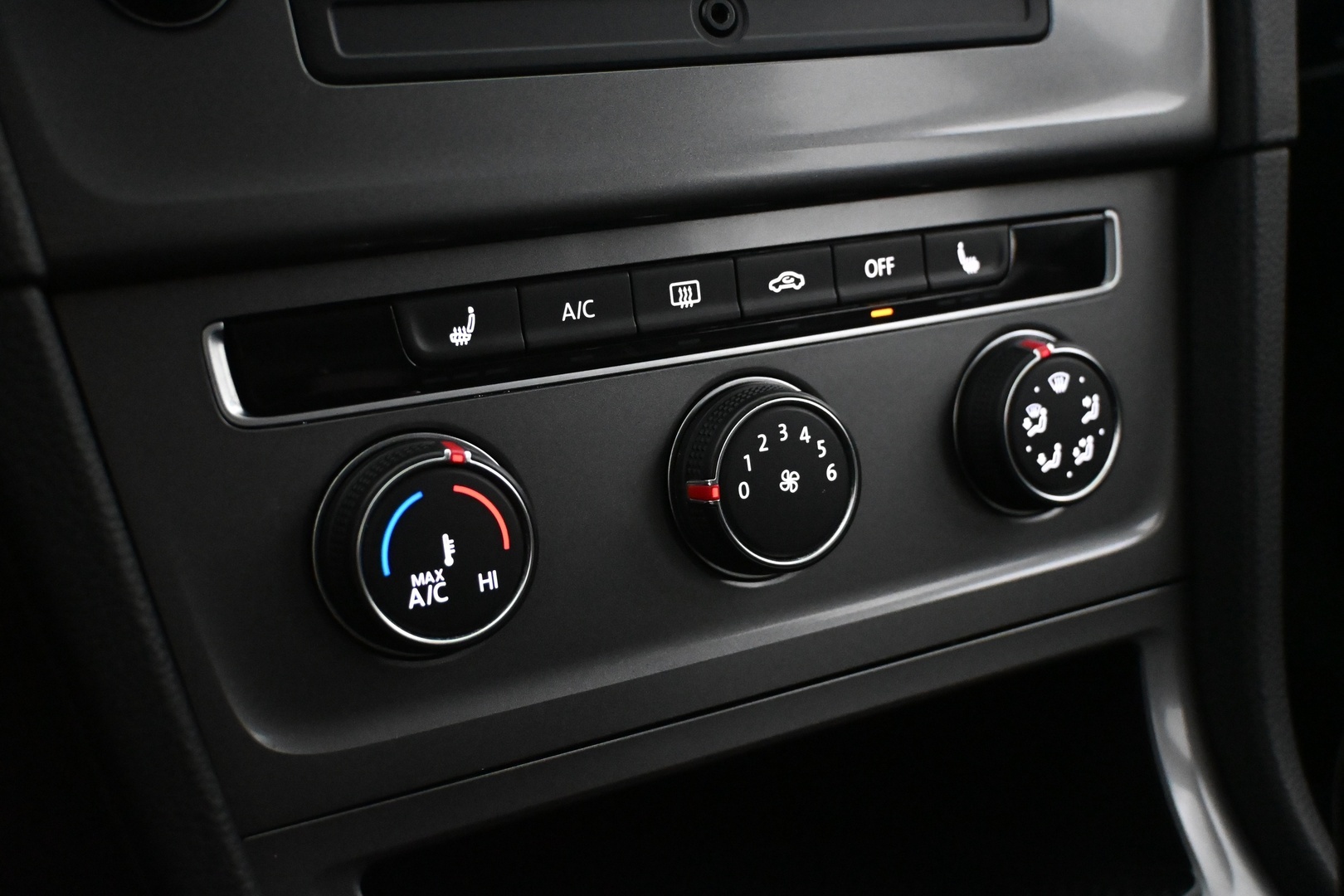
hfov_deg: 47.2
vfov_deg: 32.4
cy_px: 448
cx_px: 672
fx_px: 1540
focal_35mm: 41
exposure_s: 1/60
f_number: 4.5
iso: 8000
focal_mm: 27.5
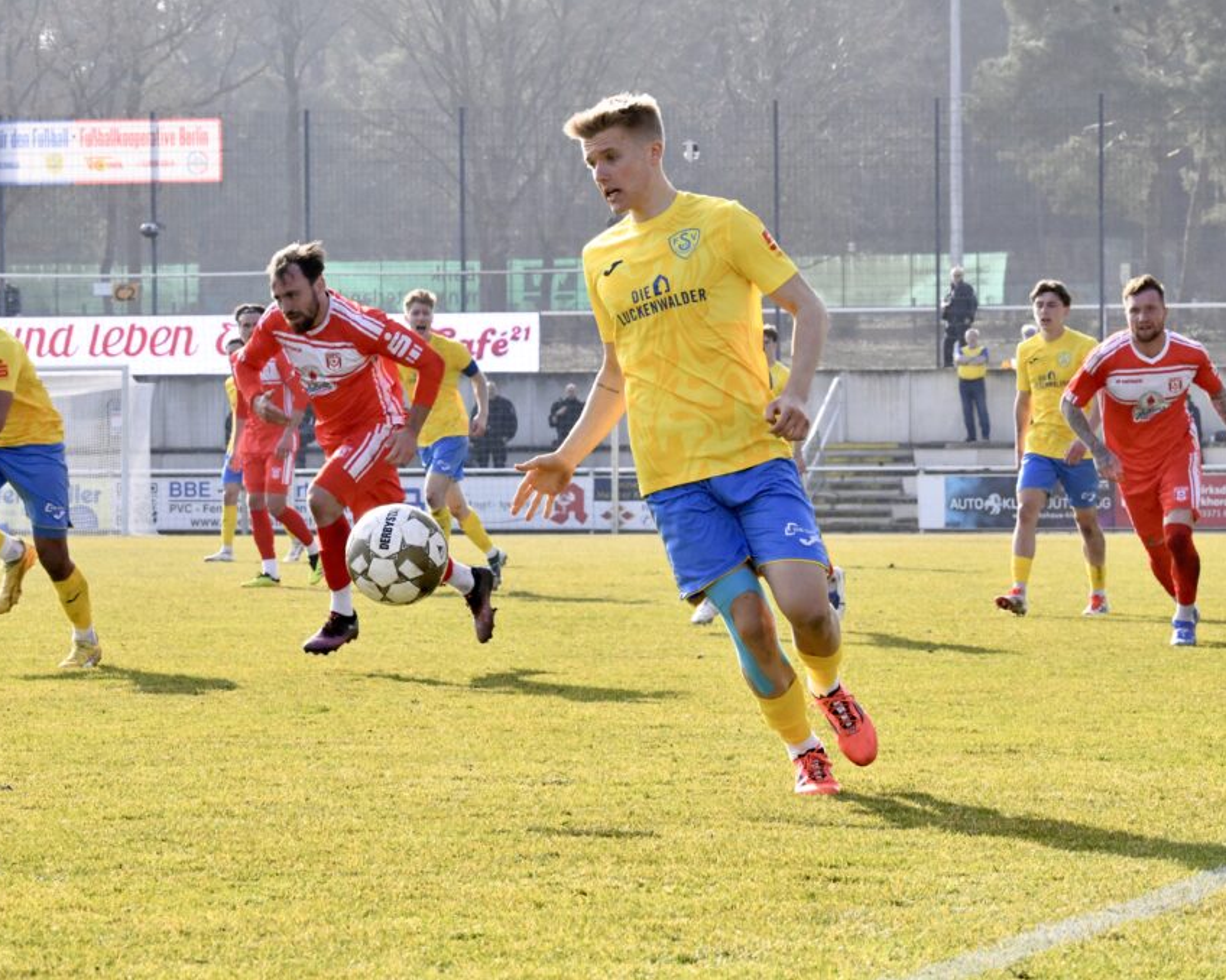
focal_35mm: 153
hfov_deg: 12.6
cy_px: 491
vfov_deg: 10.1
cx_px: 538
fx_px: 5550
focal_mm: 135
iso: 8000
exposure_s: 1/1600
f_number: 16
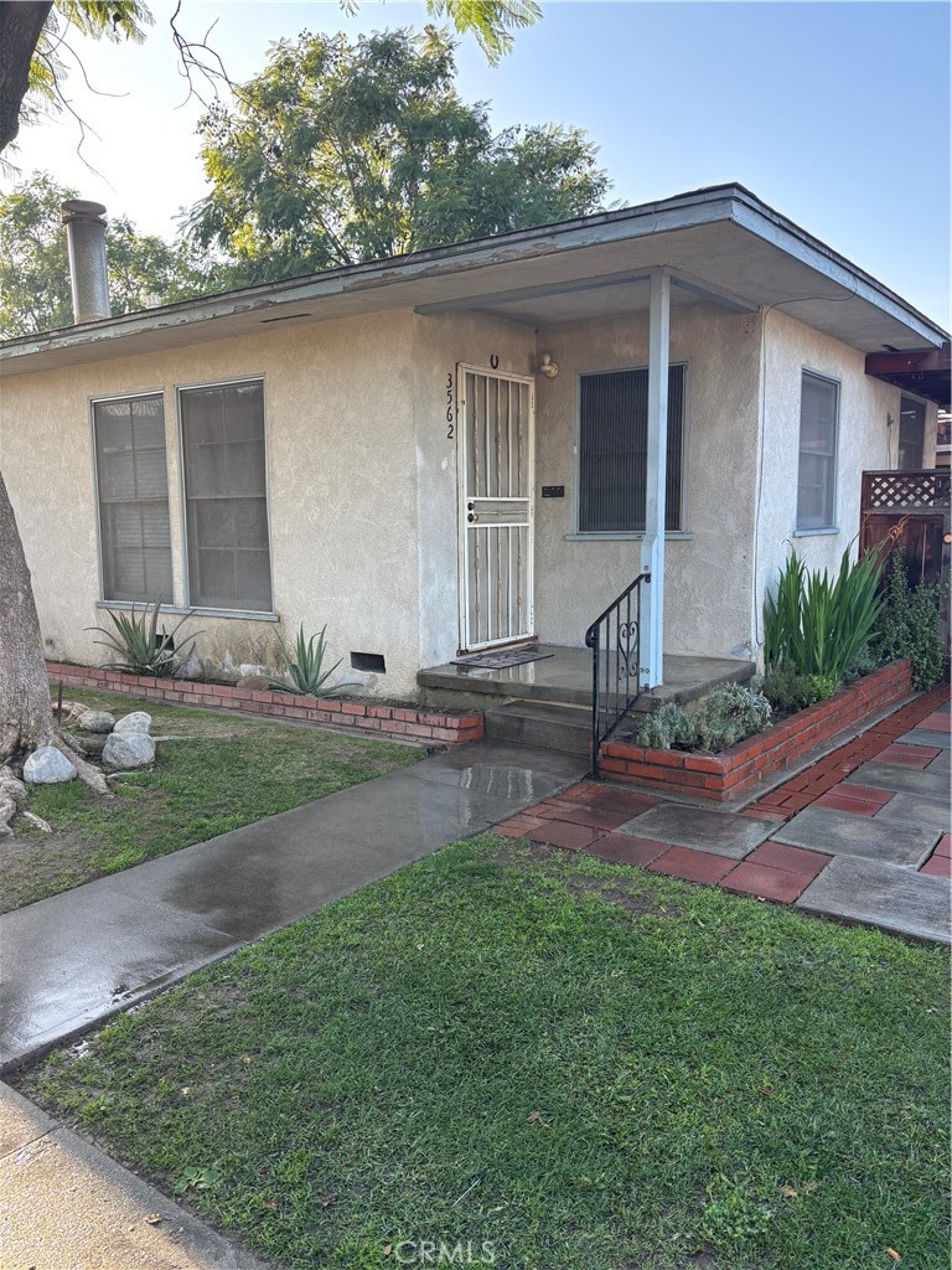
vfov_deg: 67.3
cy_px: 635
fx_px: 953
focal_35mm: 26
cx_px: 476
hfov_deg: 53.1
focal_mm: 5.96
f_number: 1.6
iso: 40
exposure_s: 1/218
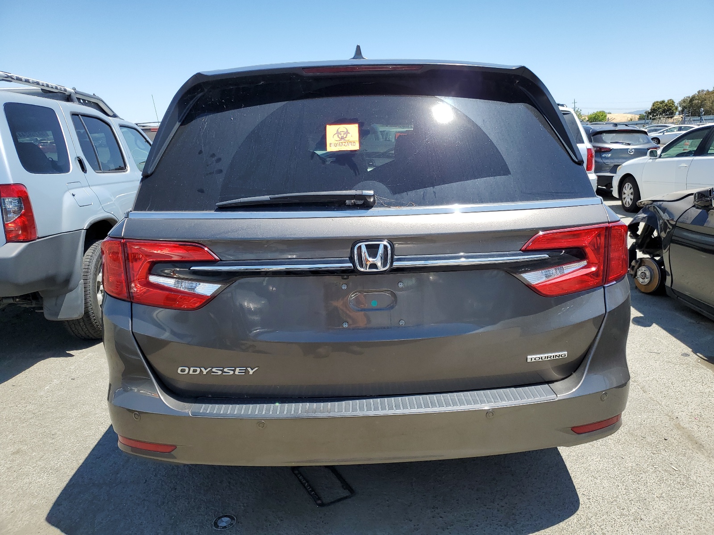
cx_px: 357
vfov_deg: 53.1
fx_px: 536
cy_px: 268
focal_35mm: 26
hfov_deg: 67.3
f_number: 1.5
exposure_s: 1/2500
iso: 50
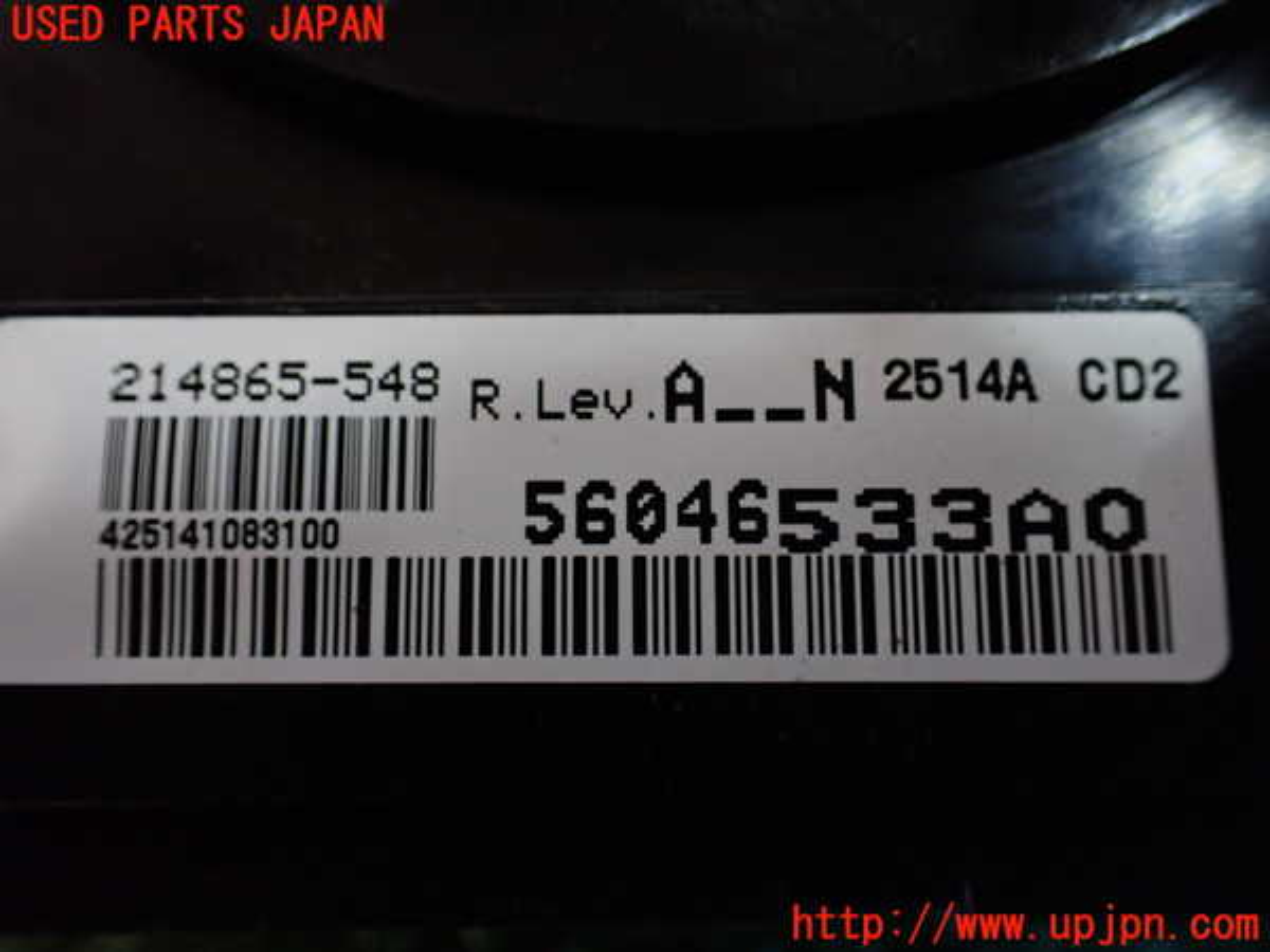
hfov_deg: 60.0
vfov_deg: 46.8
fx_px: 1101
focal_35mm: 30
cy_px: 476
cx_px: 635
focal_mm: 5.4
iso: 640
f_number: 2.3
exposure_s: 1/125
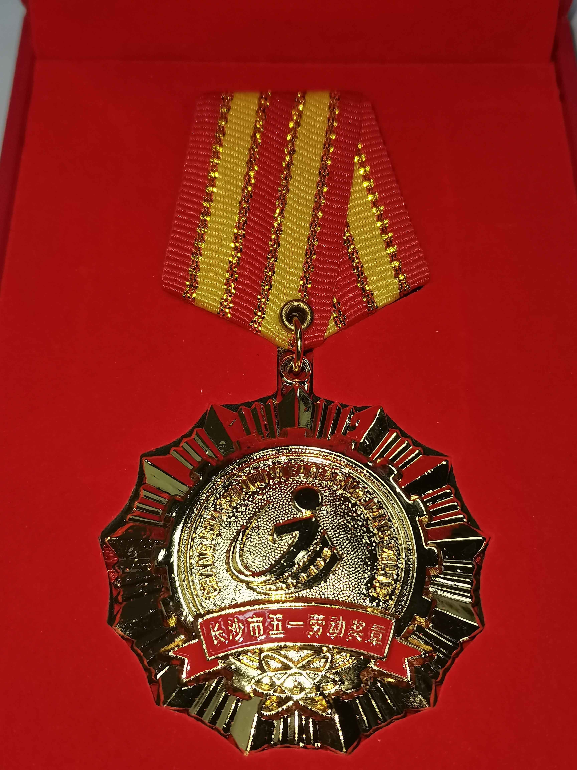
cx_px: 288
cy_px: 385
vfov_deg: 43.9
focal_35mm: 43
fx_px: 956
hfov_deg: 33.6
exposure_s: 1/100
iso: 160
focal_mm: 5.58
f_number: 1.8
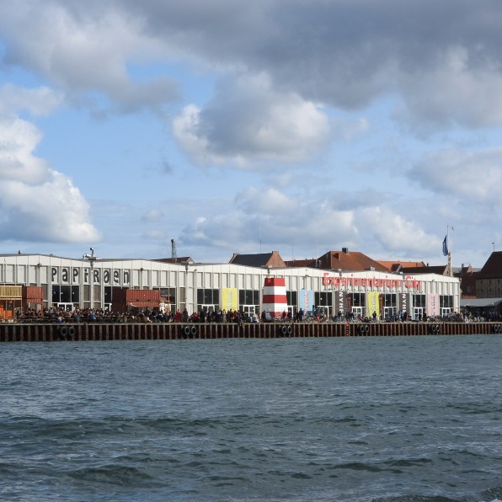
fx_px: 1362
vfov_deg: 20.9
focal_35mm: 83
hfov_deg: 20.8
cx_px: 183
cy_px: 252
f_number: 4.5
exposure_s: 1/1000
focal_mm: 12.5
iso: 100
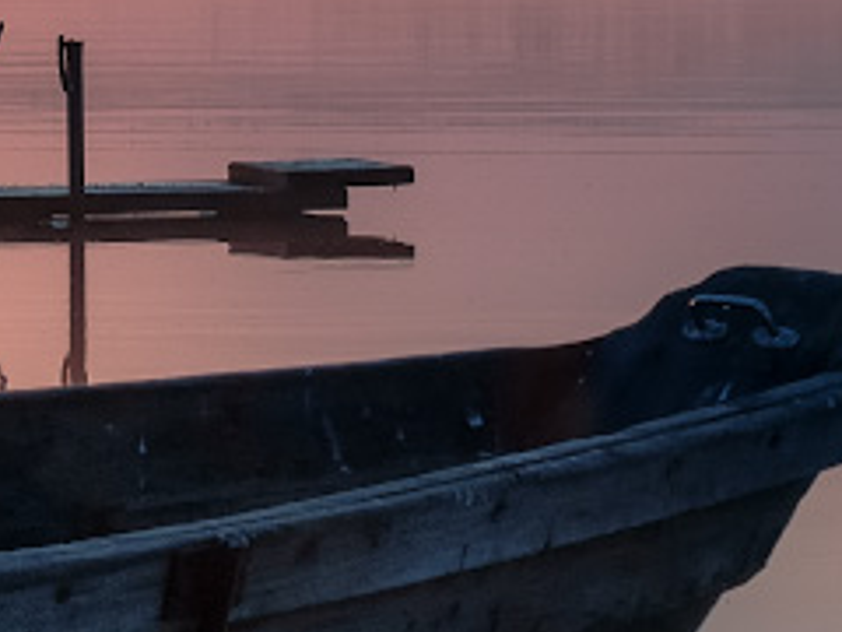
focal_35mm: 421
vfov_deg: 3.5
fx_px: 10240
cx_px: -281
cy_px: 51
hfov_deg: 4.7
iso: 400
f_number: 11
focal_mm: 50
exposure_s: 1/180
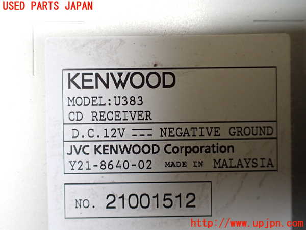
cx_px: 153
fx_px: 265
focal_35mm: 30
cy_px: 115
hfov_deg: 60.0
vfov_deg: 46.8
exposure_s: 1/125
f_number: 2.3
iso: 800
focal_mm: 5.4
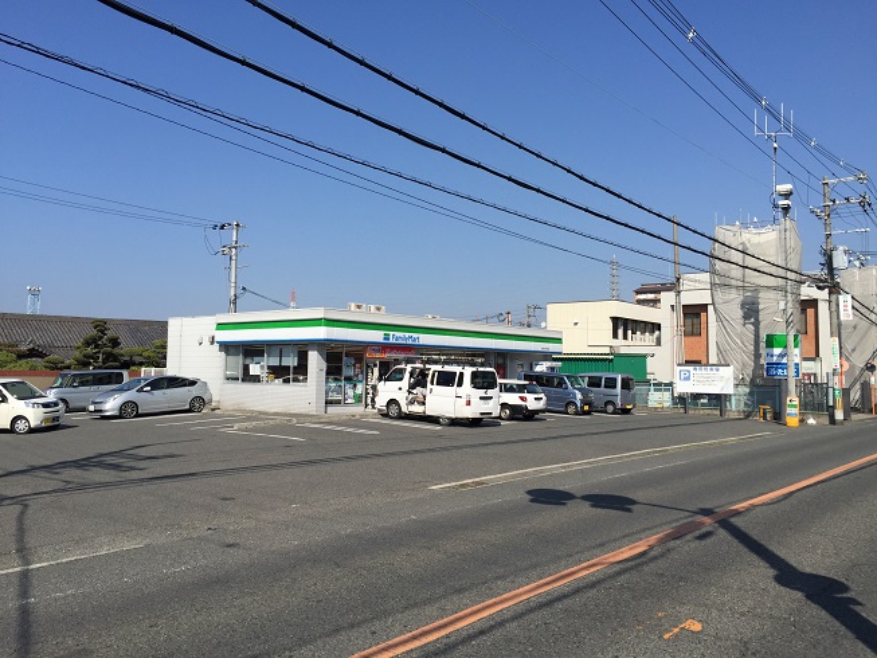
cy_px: 329
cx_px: 438
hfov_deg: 61.7
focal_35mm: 29
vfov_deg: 48.2
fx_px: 735
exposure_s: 1/3049
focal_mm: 4.15
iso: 32
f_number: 2.2
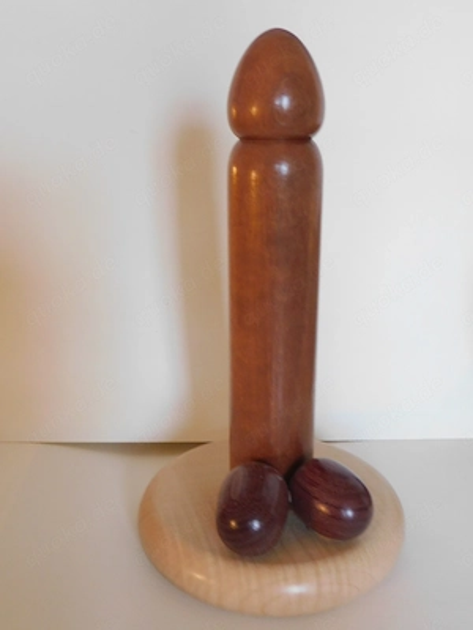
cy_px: 315
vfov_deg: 51.4
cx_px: 236
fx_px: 656
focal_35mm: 36
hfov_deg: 39.7
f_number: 3.5
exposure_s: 1/10
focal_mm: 6.3
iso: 400
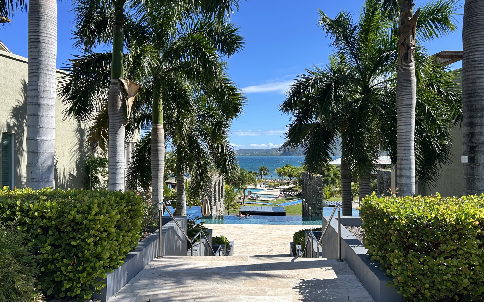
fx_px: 396
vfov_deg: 41.8
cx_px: 241
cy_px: 153
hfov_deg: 62.9
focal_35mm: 30
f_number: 1.5
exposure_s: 1/3356
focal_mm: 5.7
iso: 50
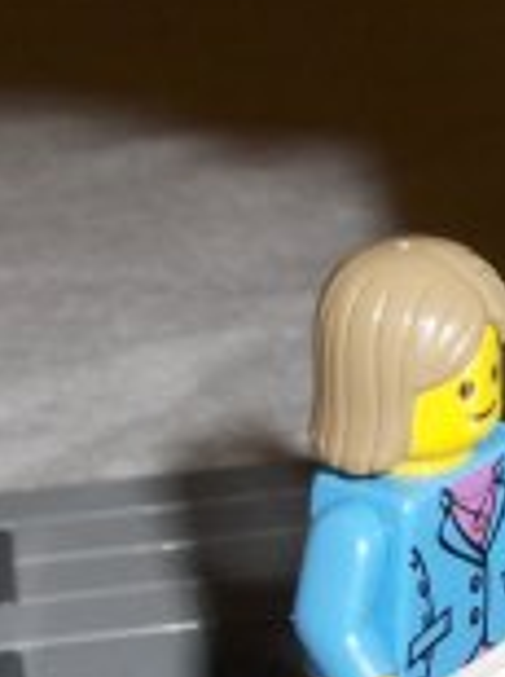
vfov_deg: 21.0
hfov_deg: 15.4
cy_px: 653
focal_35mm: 91
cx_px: 663
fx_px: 1775
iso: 50
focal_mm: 5.8
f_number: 5.6
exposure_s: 1/60
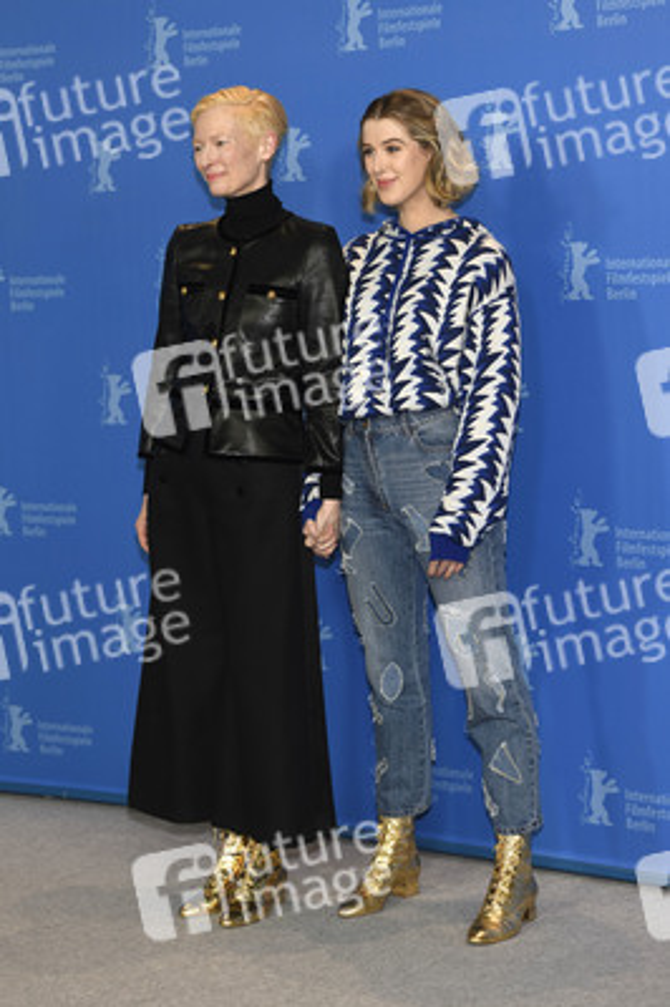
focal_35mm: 70
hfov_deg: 19.4
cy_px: 504
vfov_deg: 28.9
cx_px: 335
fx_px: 1957
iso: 800
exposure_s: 1/320
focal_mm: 70
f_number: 3.5
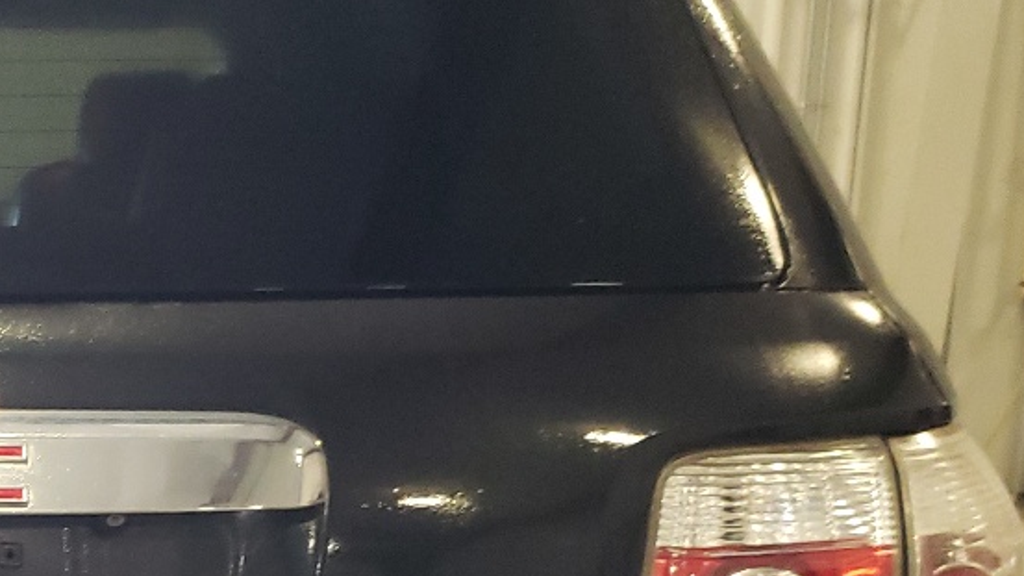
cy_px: 663
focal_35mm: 82
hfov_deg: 24.1
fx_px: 2226
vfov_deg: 14.3
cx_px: -126
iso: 317
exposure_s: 1/60.2
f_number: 1.5
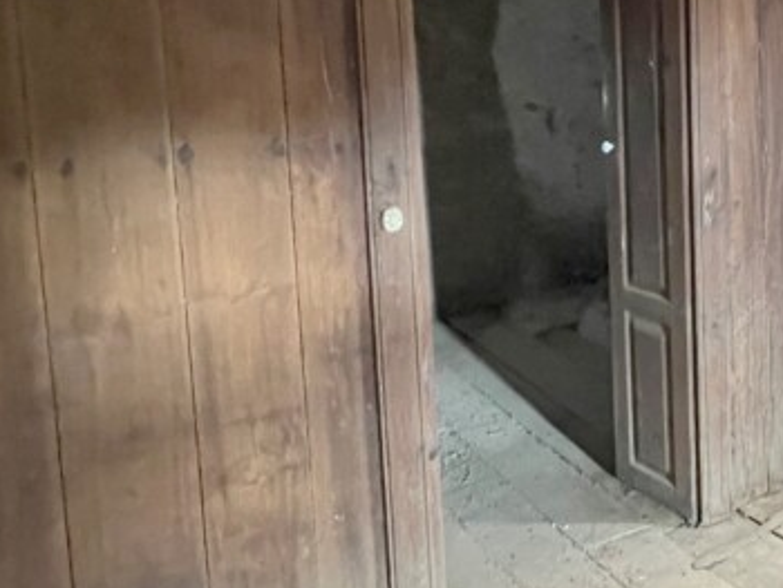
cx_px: 875
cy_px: 96
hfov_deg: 39.4
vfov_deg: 36.2
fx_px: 860
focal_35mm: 38
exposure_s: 1/33
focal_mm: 1.57
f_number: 1.8
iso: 1250
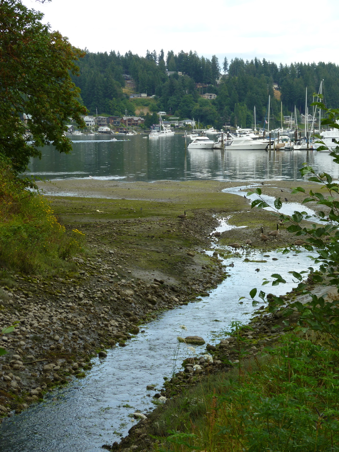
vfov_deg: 24.1
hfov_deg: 18.2
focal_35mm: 81
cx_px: 170
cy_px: 226
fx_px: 1058
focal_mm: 14.5
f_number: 5
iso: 80
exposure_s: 1/100
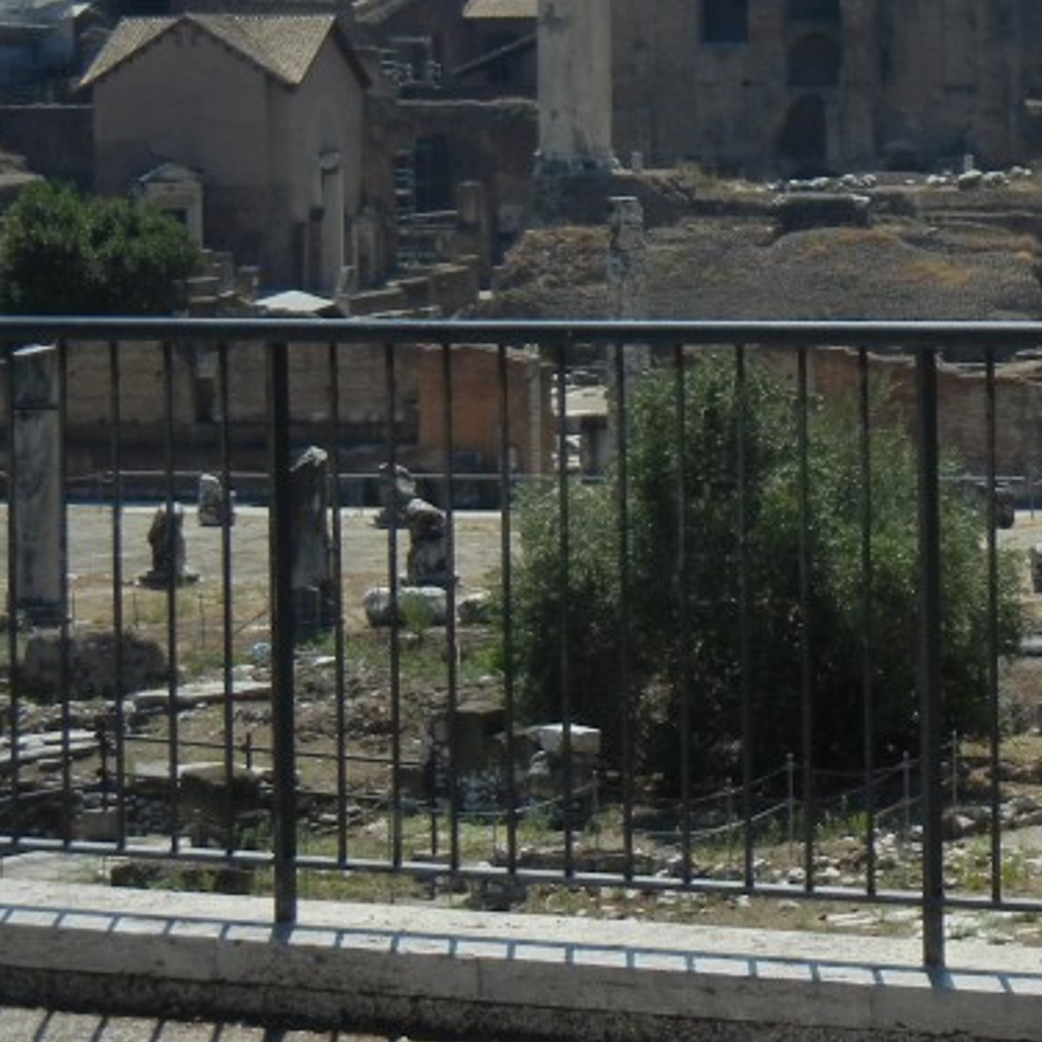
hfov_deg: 12.0
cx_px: 1233
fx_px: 4836
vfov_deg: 12.2
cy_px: 86
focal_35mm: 142
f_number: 8
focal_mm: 10.6
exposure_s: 1/360
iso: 160
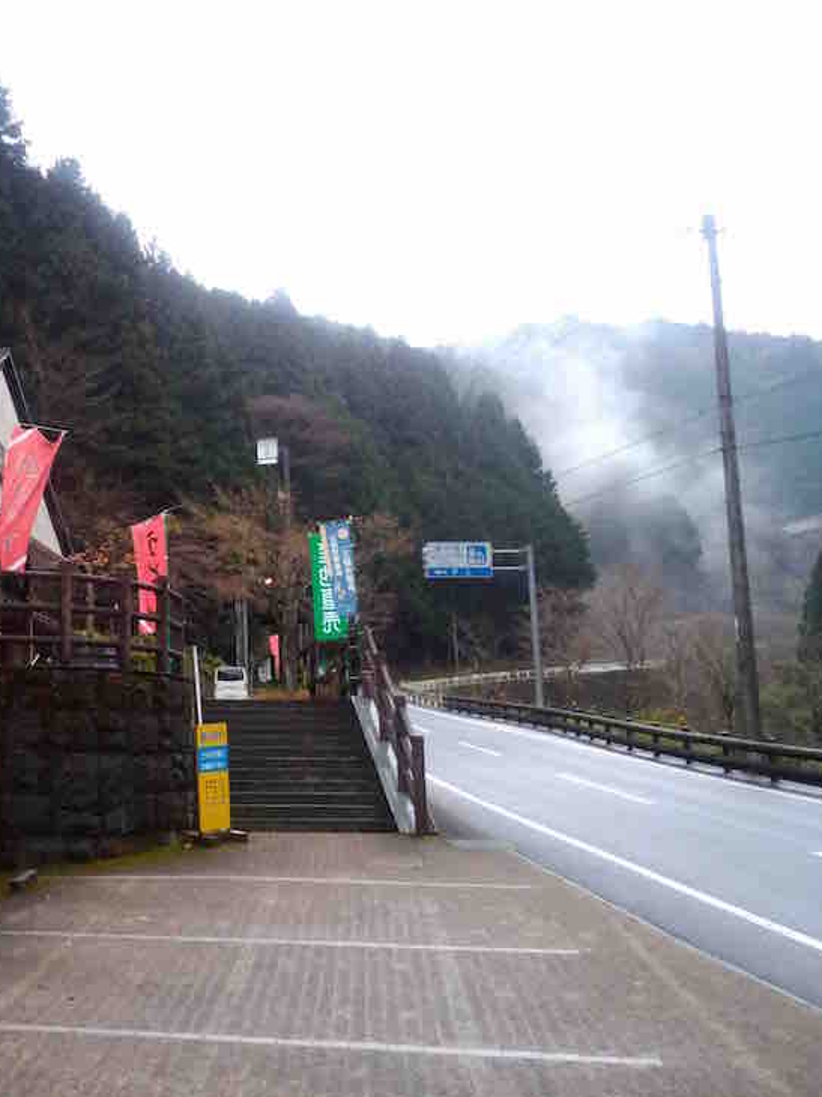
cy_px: 550
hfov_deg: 36.2
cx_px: 80
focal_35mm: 37
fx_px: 1172
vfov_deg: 50.2
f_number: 2.4
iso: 64
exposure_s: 1/33.3
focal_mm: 2.87
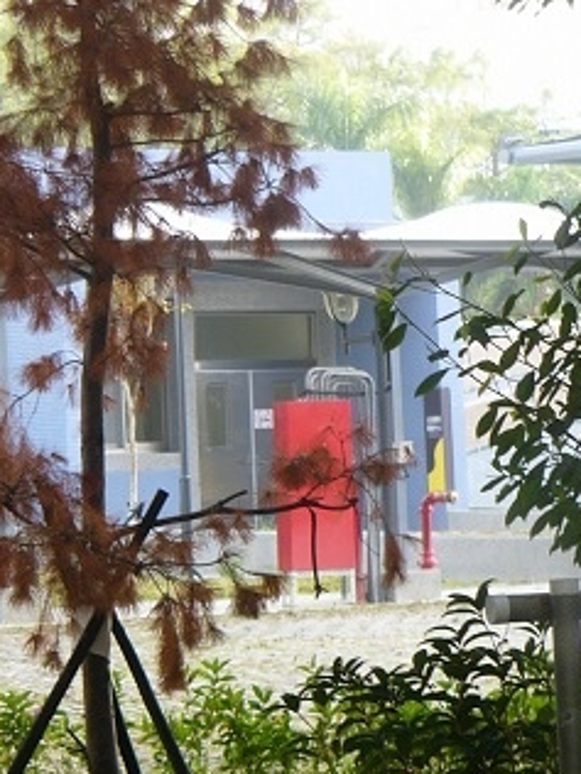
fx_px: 5483
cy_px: 174
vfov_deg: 8.1
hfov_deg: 6.1
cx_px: 76
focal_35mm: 245
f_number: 3.3
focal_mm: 20.1
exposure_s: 1/60
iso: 50
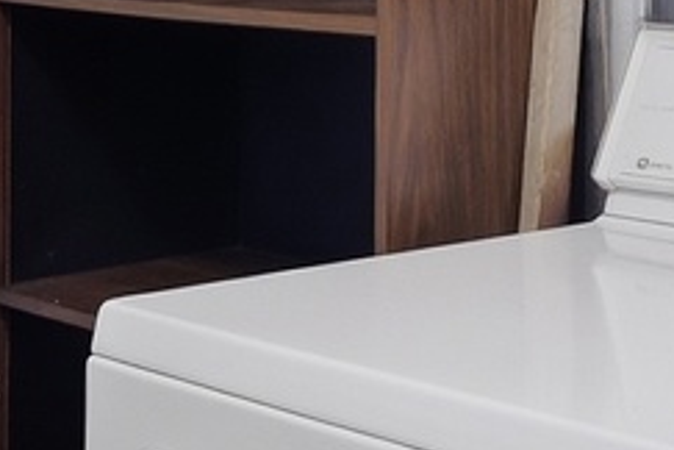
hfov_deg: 20.1
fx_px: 1872
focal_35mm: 100
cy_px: -92
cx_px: 566
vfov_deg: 13.3
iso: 640
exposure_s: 1/320
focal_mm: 10
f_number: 5.6
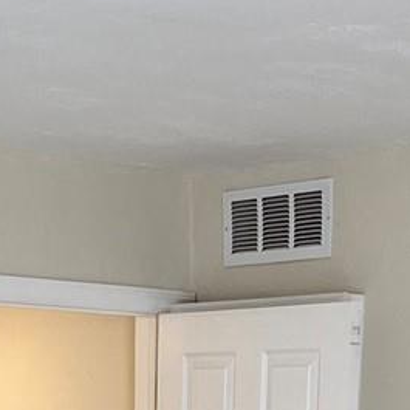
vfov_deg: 11.6
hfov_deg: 12.5
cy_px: 755
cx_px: 133
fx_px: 1863
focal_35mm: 139
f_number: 1.8
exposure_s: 1/120
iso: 50
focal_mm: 4.25
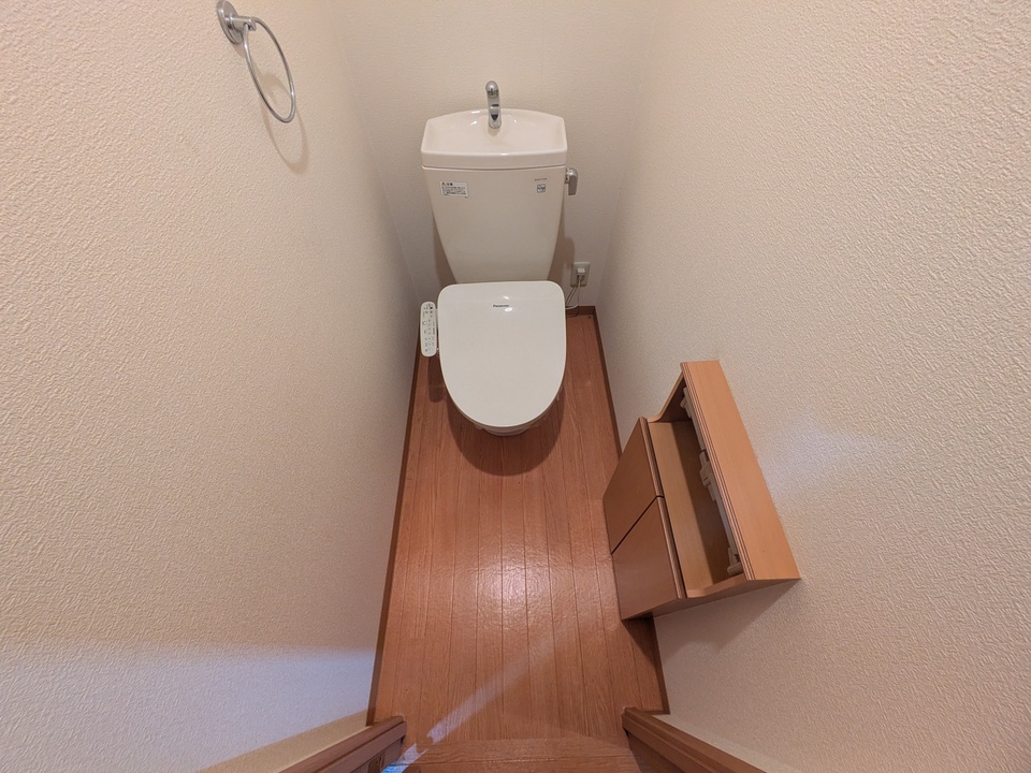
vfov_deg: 85.7
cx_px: 516
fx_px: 417
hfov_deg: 102.1
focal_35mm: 14
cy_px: 386
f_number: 2.2
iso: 165
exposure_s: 1/24
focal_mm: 1.83
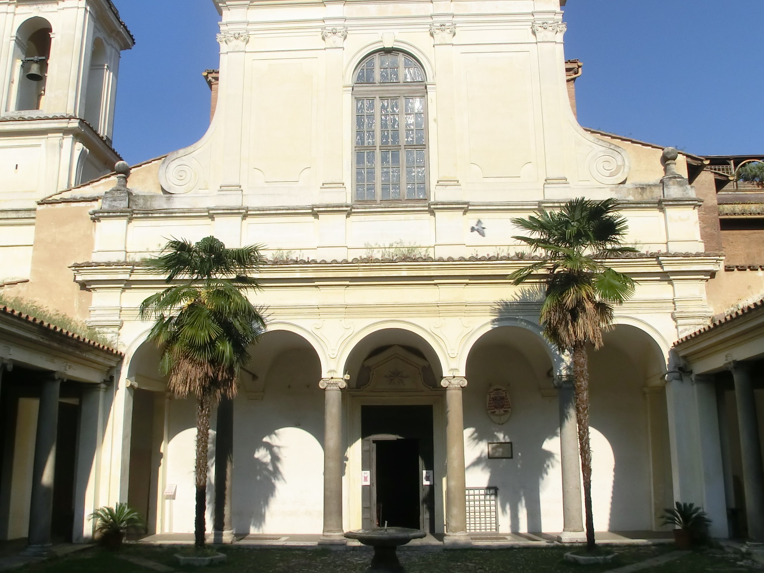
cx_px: 372
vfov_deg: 40.6
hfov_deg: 52.6
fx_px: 772
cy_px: 256
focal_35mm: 35
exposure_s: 1/250
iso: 80
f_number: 7.9
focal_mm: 4.24
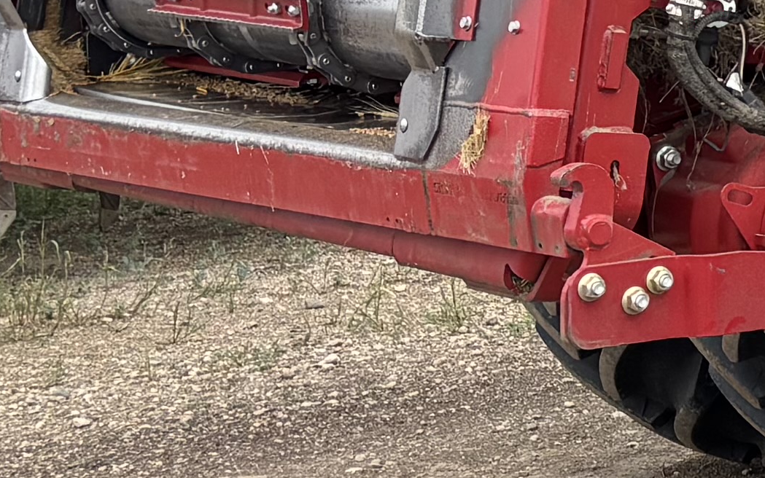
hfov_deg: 11.9
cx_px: 1684
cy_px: -369
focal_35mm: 150
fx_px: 3128
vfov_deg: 8.4
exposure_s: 1/1205
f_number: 1.6
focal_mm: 5.96
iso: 50
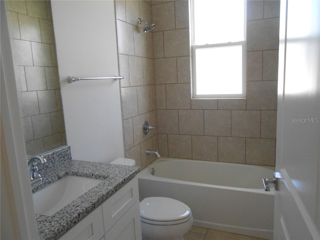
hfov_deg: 67.3
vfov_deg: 53.1
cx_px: 160
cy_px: 120
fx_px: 240
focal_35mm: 26
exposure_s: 1/125
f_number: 3.5
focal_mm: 4.6
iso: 500
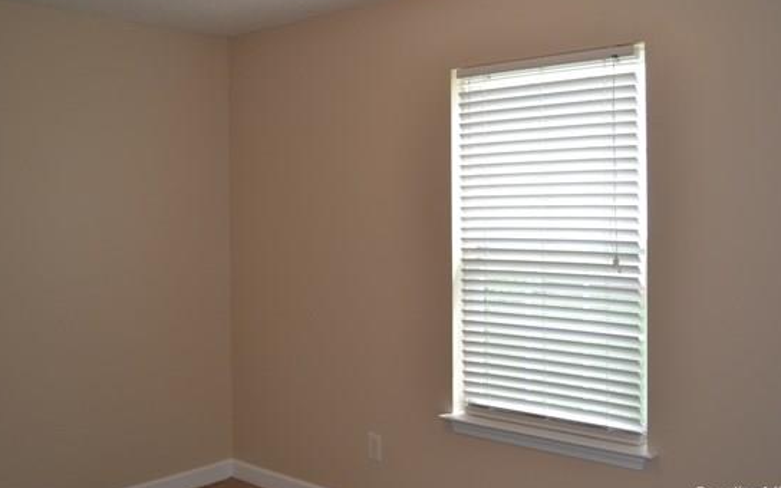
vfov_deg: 35.2
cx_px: 399
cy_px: 202
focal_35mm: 36
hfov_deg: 54.0
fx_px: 766
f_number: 4
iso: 280
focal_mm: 20
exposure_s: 1/125
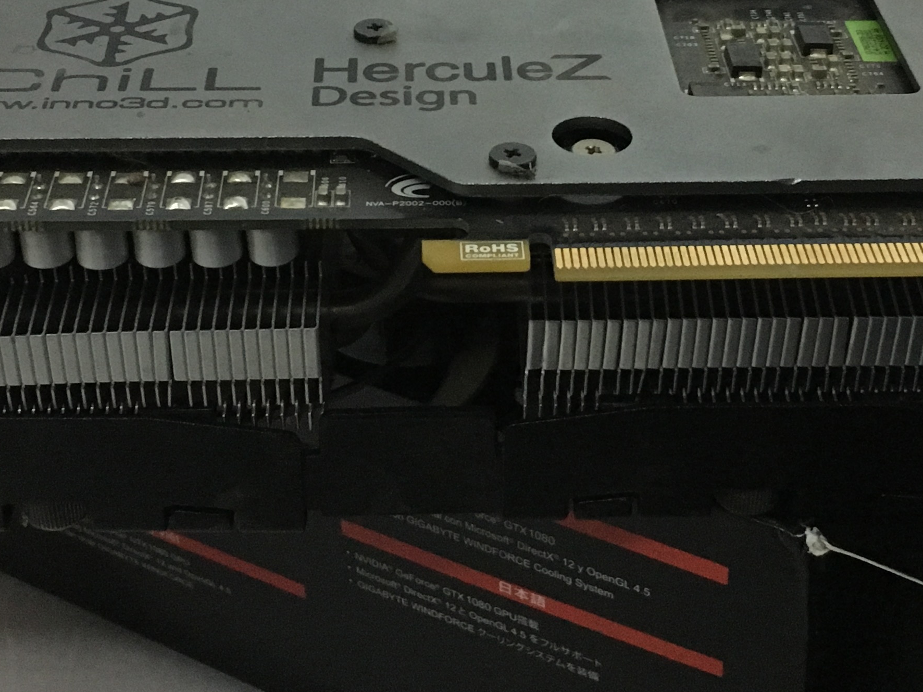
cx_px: 497
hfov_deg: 29.4
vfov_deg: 22.0
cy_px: 145
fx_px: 1760
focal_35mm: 66
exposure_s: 1/17
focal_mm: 4.15
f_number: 2.2
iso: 250
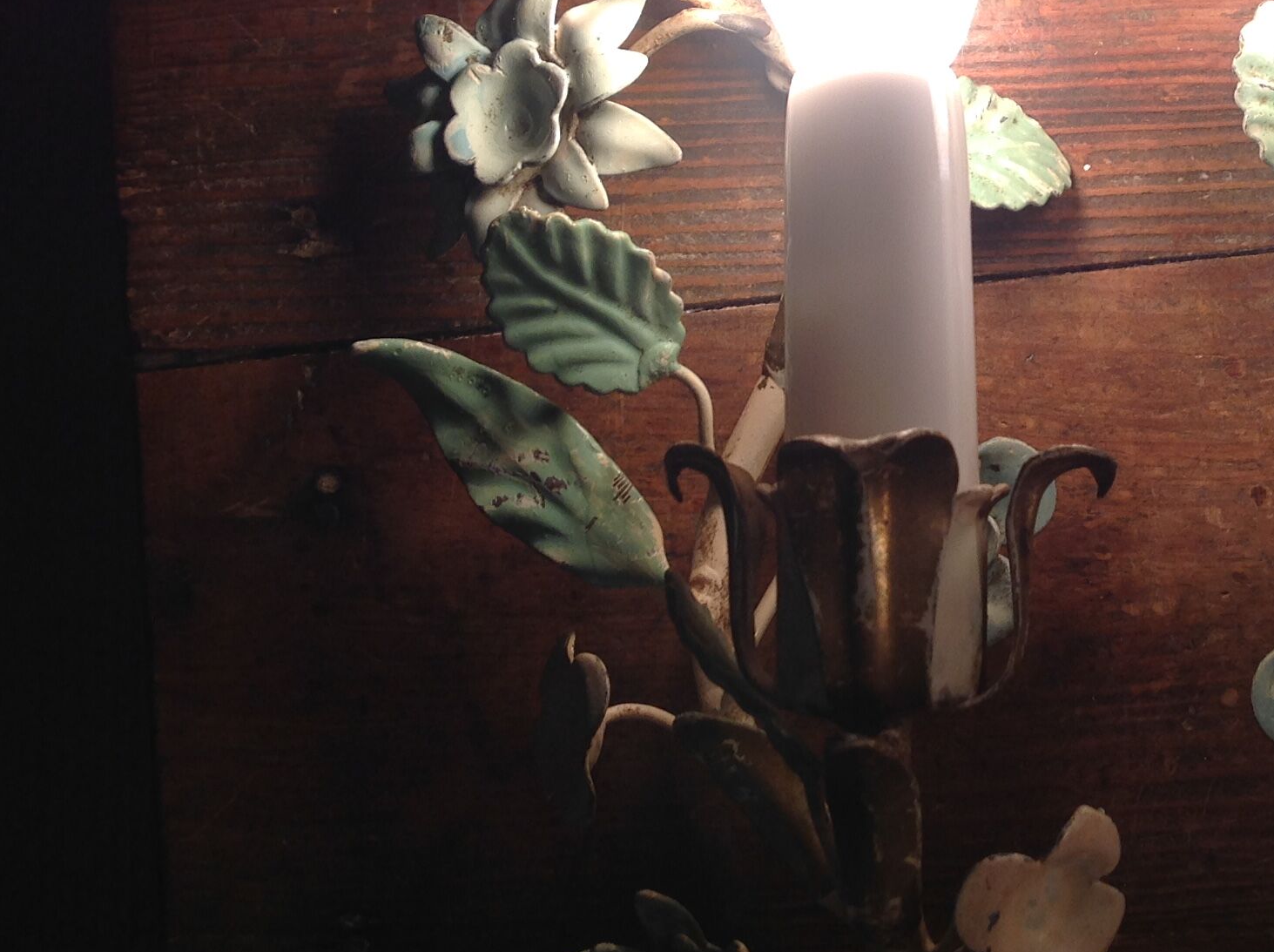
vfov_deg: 23.4
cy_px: 282
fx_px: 2279
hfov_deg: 30.3
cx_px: 1071
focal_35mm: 62
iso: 50
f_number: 2.4
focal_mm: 4.28
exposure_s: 1/120
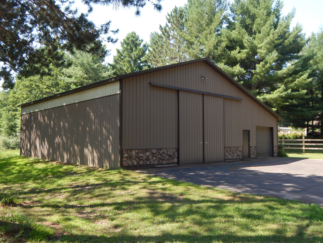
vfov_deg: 45.4
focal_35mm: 31
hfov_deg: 58.4
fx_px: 289
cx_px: 162
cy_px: 122
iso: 125
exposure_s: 1/320
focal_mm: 5.6
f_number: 3.2
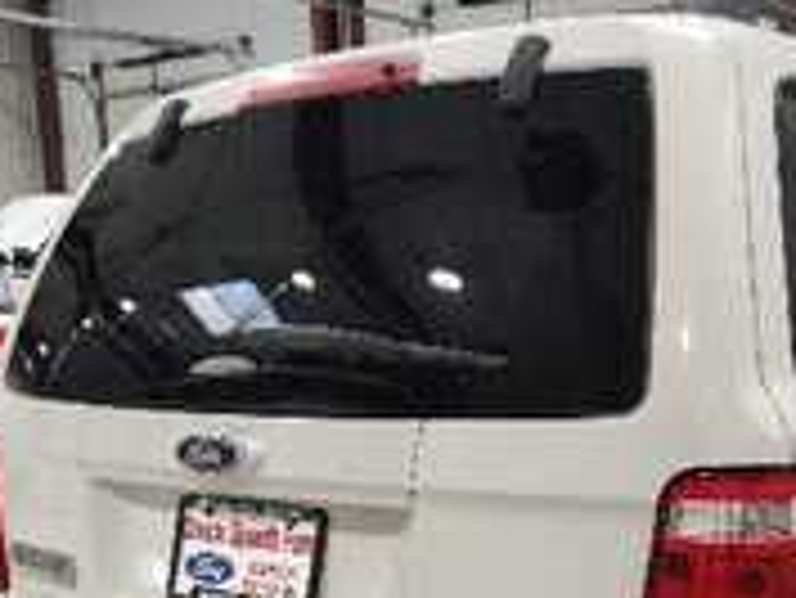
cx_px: 580
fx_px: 1197
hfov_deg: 36.1
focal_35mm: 52
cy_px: 594
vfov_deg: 26.6
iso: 153
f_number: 1.8
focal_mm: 5.56
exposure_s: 1/120
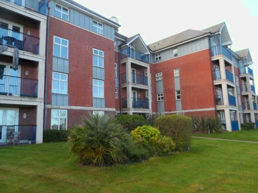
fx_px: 179
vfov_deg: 56.8
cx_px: 129
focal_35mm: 24
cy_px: 96
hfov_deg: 71.6
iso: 80
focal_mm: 4
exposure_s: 1/180
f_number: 3.2
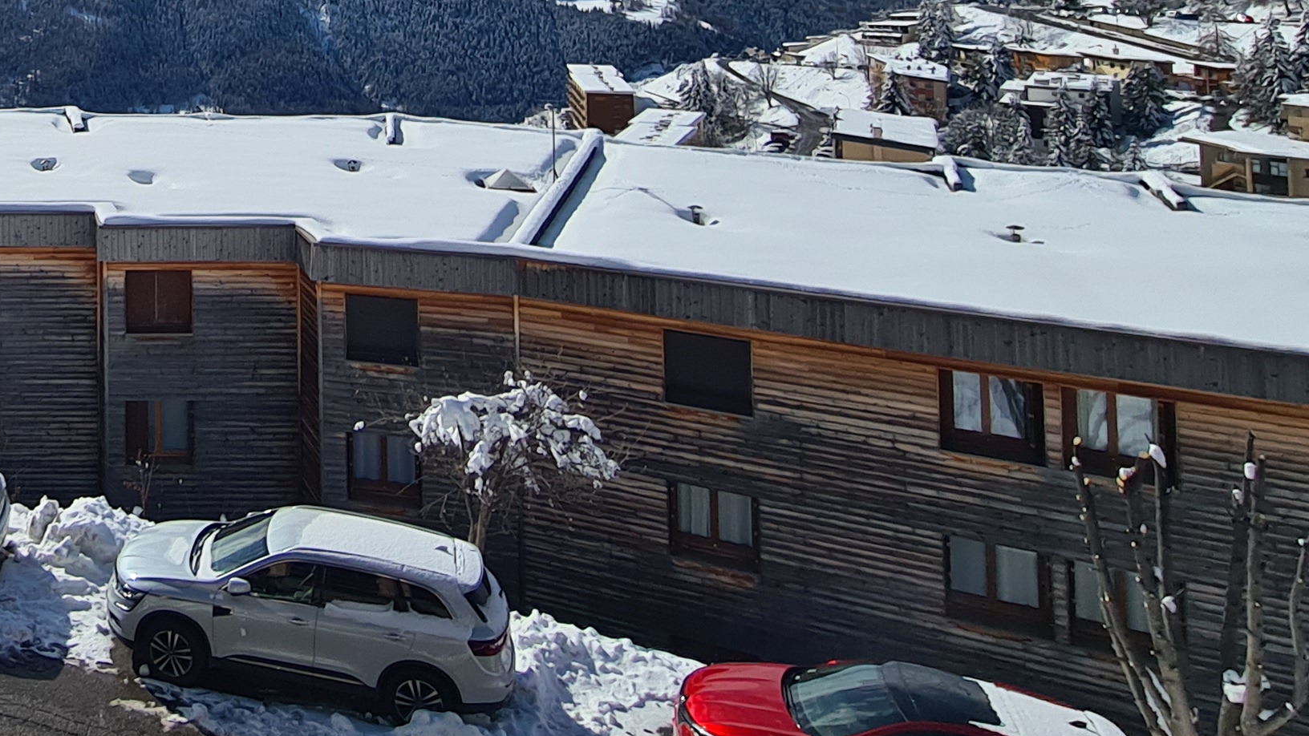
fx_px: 1215
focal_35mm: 35
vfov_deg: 28.5
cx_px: -26
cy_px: -186
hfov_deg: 46.5
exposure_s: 1/6048
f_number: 2.2
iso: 50
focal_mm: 2.2
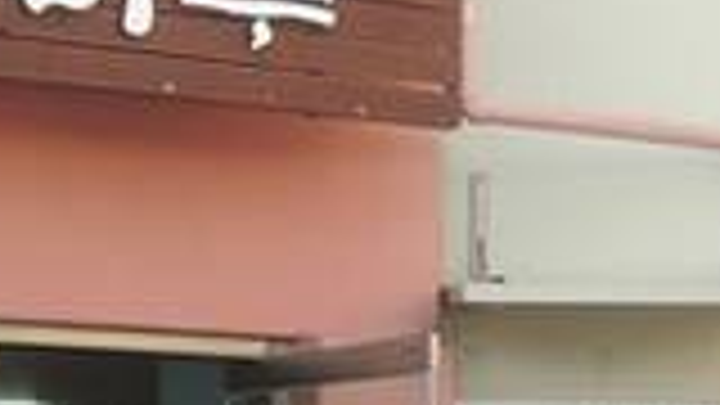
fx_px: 3398
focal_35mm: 178
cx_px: 9
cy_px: 767
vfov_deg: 6.6
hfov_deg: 12.0
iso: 100
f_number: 3.5
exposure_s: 1/160
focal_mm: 8.1
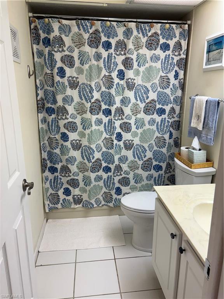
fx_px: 224
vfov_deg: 67.3
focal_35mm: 26
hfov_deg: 53.1
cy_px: 150
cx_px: 112
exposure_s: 1/120
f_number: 1.6
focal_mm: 5.96
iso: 100
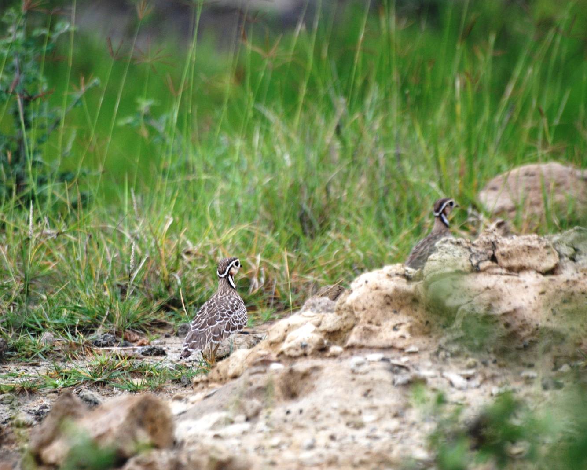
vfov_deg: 3.1
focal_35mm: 507
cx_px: 257
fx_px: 8811
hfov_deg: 3.8
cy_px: 235
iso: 400
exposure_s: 1/200
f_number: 5.6
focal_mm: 300
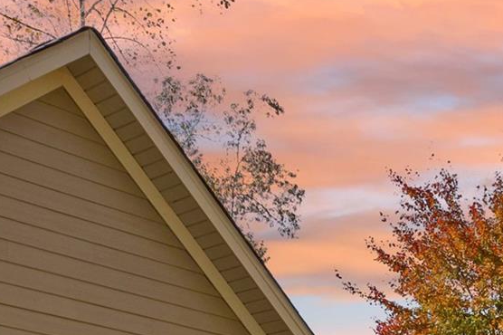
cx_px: 538
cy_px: 606
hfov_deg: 23.7
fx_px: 1131
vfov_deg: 14.7
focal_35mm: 81
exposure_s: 1/400
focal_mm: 8.38
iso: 100
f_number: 2.8
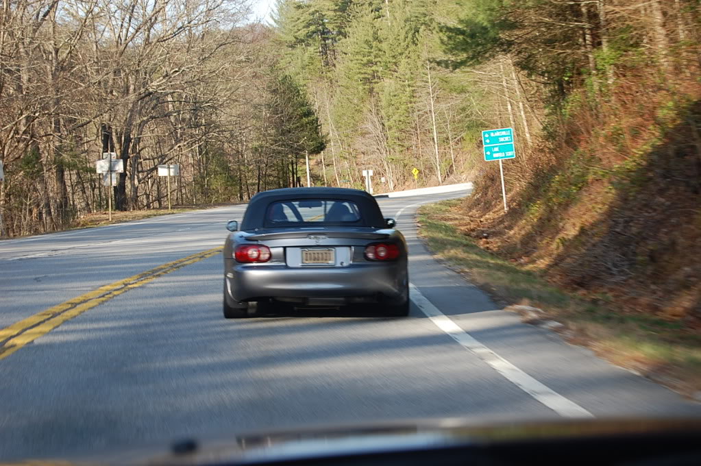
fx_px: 1605
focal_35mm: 82
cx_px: 350
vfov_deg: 16.5
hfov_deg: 24.6
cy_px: 233
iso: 200
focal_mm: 55
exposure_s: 1/125
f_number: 5.6
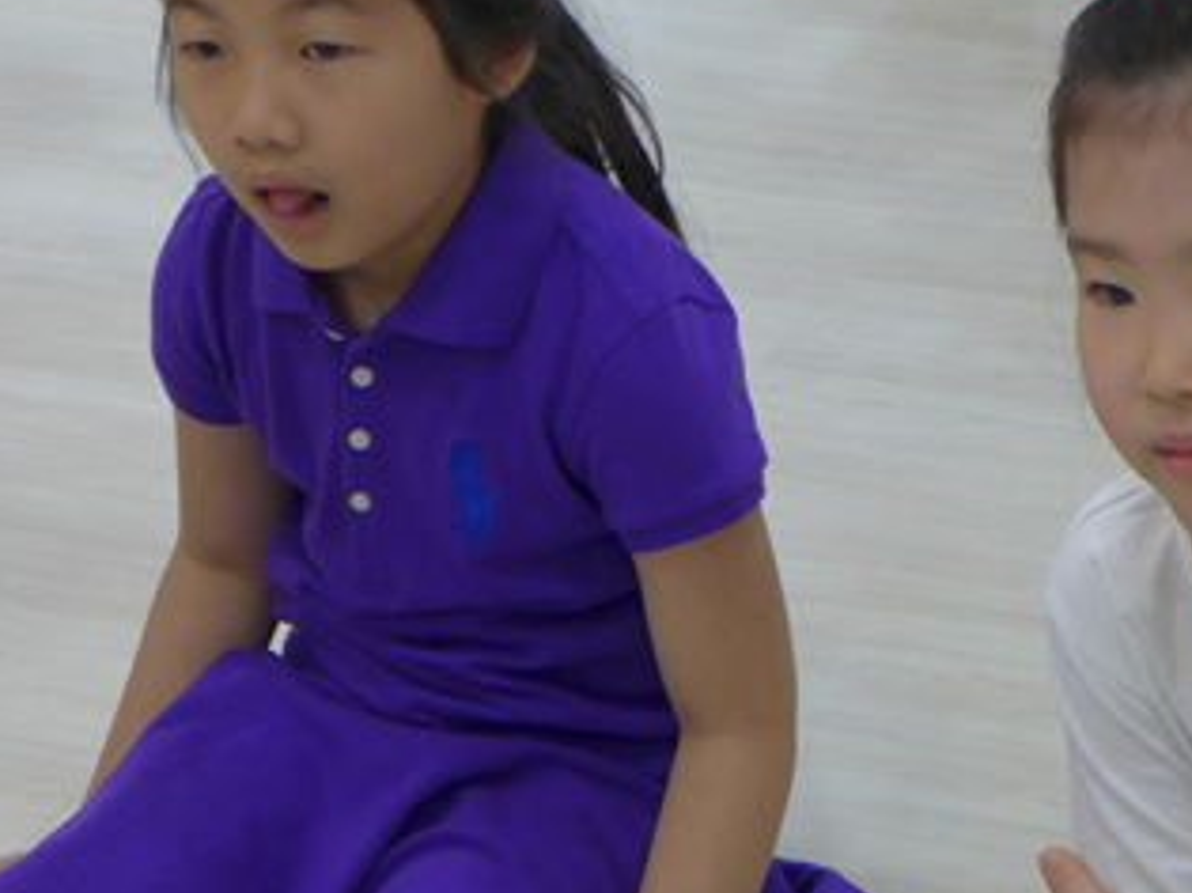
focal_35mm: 183
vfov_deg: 8.1
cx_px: 874
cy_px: 378
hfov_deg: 10.8
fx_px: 6299
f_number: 2.3
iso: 250
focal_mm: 17.7
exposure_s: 1/125
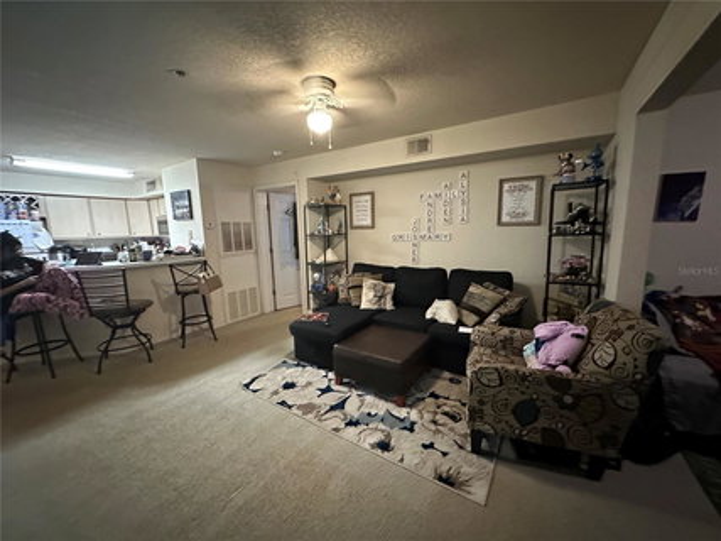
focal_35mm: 14
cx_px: 360
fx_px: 292
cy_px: 270
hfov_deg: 102.1
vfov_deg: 85.6
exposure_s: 1/30
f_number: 2.2
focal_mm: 2.22
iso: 1250
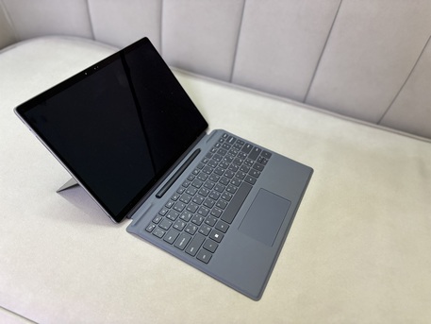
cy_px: 162
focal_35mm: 26
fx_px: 324
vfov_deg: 53.1
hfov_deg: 67.3
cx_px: 216
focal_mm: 5.96
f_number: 1.6
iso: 400
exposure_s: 1/50
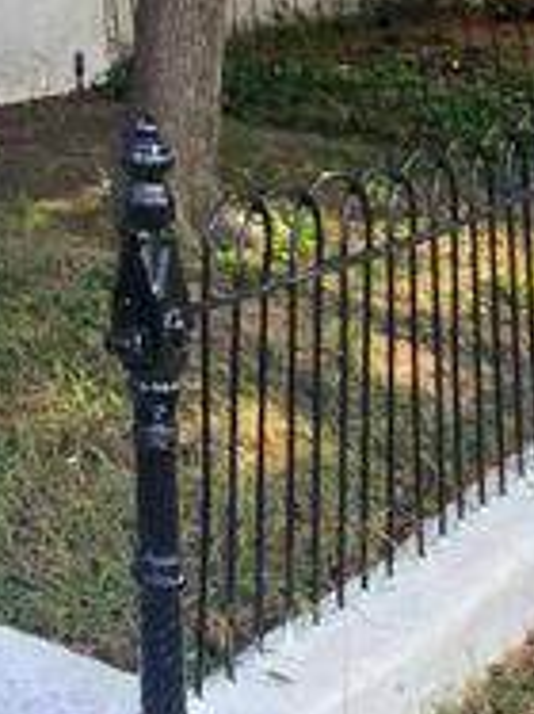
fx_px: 1544
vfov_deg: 21.3
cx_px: -374
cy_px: -397
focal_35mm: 75
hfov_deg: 16.8
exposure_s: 1/476
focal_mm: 2.2
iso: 50
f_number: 2.2
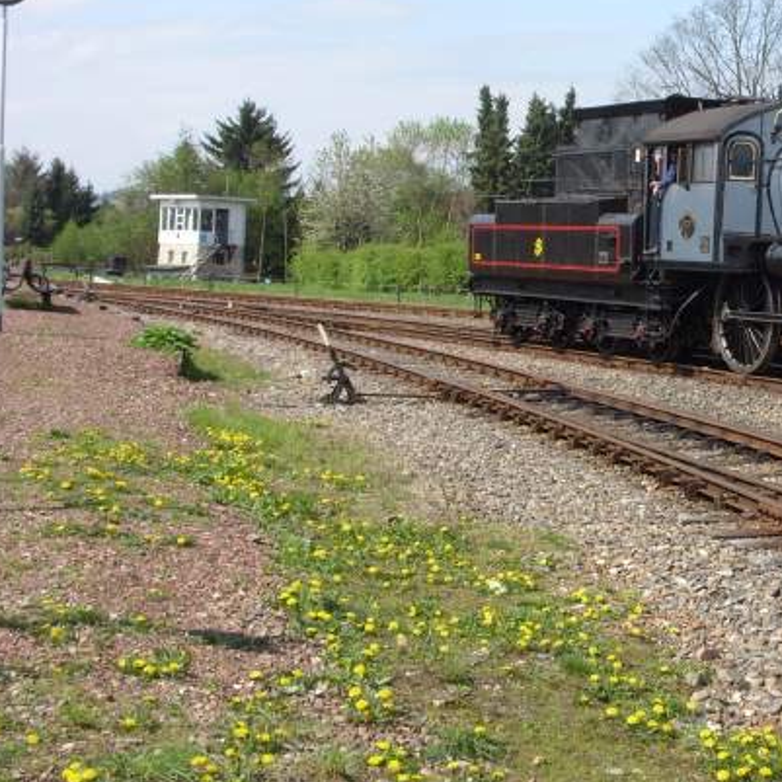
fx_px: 1712
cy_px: 308
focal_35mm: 67
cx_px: 708
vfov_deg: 25.7
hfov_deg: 24.9
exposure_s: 1/323
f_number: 4.9
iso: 50
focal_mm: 6.3
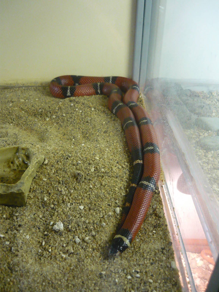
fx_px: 278
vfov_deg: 55.4
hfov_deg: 42.9
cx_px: 110
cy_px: 146
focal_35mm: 33
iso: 400
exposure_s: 1/13
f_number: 2.8
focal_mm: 5.5
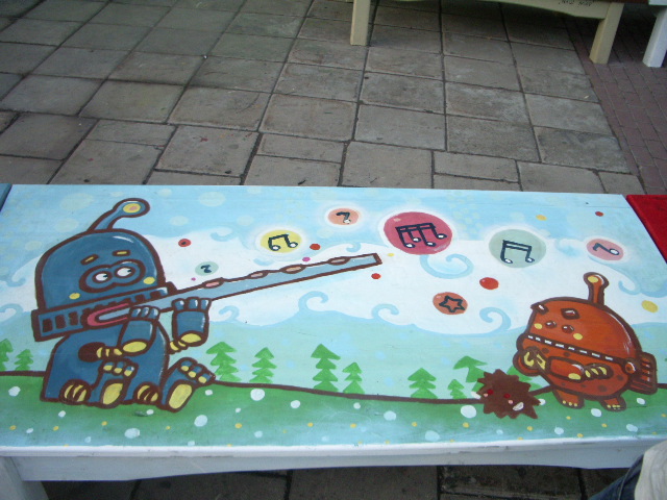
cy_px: 250
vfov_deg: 40.7
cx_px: 334
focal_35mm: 35
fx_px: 674
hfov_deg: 52.6
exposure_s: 1/60
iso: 160
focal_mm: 5.8
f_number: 2.6
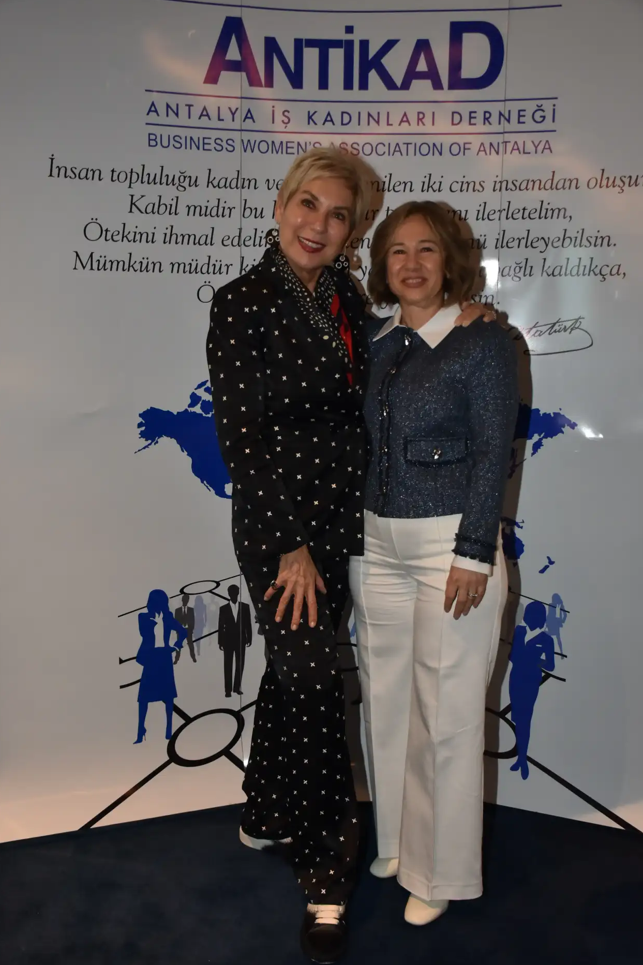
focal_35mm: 36
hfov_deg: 37.3
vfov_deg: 53.8
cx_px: 316
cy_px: 493
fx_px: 952
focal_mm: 23
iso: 720
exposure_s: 1/60
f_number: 4
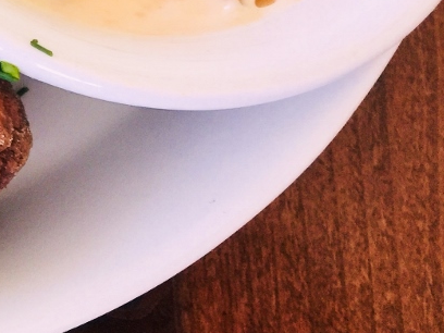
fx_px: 1167
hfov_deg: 19.1
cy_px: -82
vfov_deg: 15.6
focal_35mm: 91
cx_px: -202
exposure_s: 1/15
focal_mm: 4.15
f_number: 2.2
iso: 100
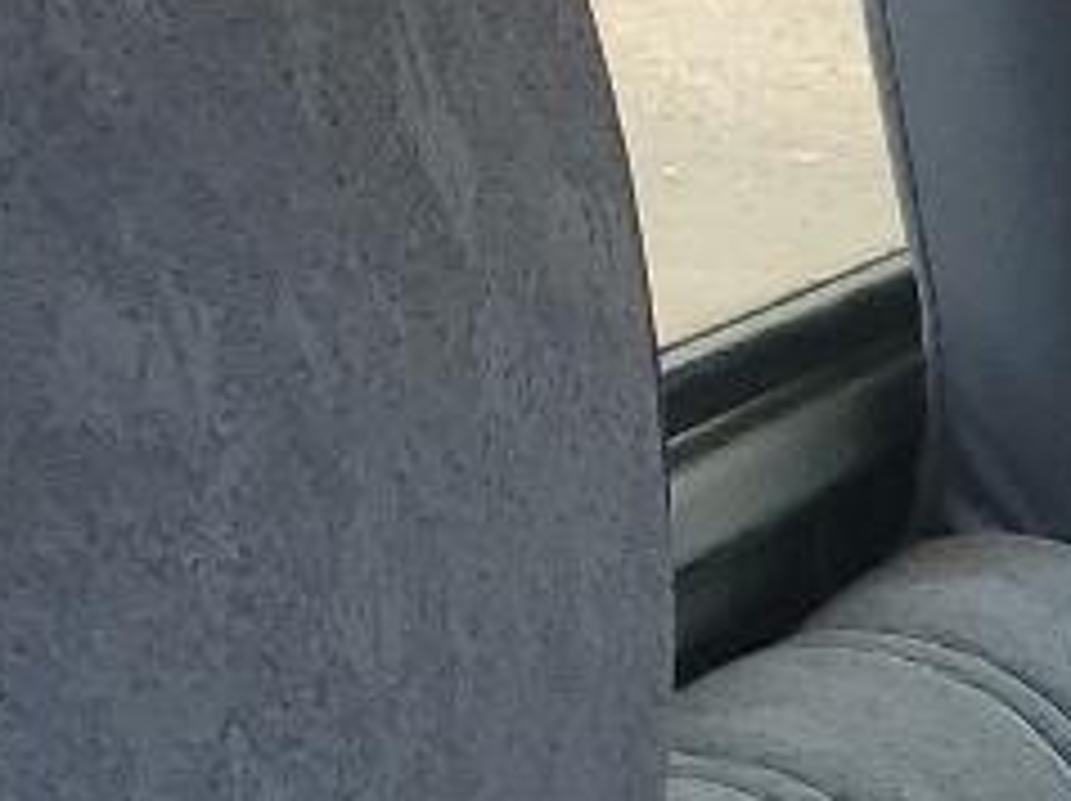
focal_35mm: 175
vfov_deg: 7.9
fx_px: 5409
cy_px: 1926
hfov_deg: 9.1
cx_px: 3213
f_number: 1.5
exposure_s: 1/1250
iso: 50
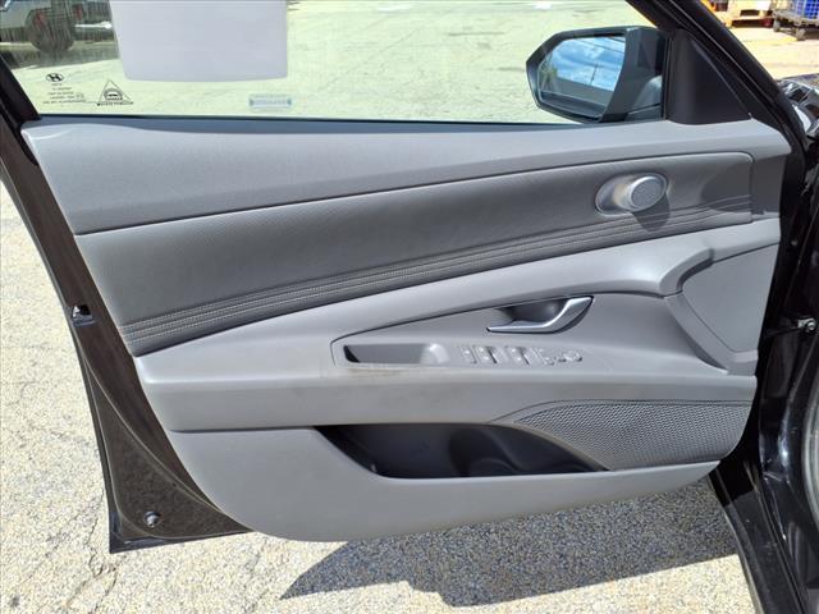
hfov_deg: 65.3
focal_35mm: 27
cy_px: 307
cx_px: 410
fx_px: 639
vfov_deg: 51.4
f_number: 1.9
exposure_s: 1/1111
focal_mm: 3.58
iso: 40
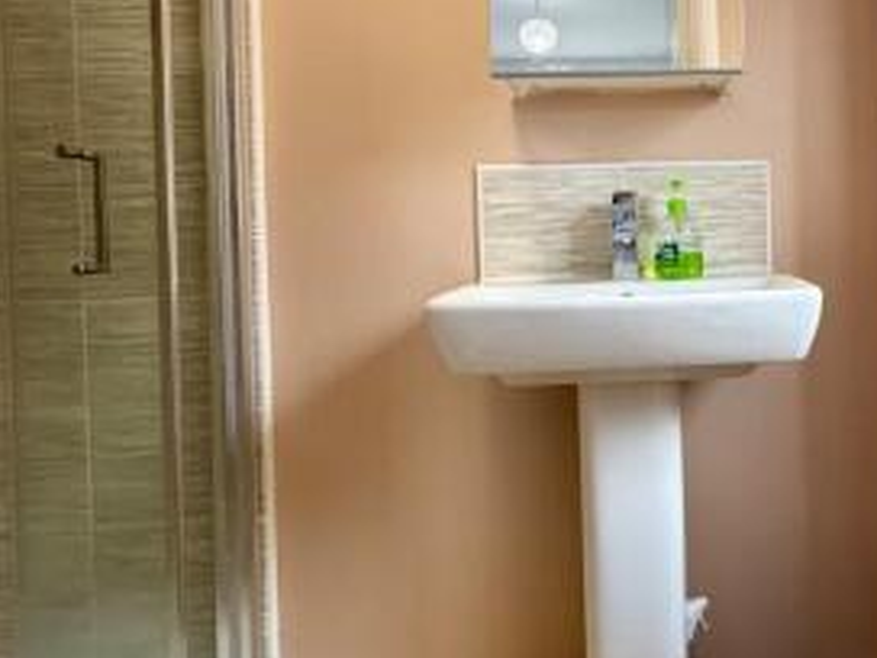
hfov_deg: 56.5
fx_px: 760
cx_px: 675
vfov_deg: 46.3
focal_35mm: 30
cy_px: 234
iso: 160
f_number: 2.2
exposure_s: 1/99
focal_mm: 2.22
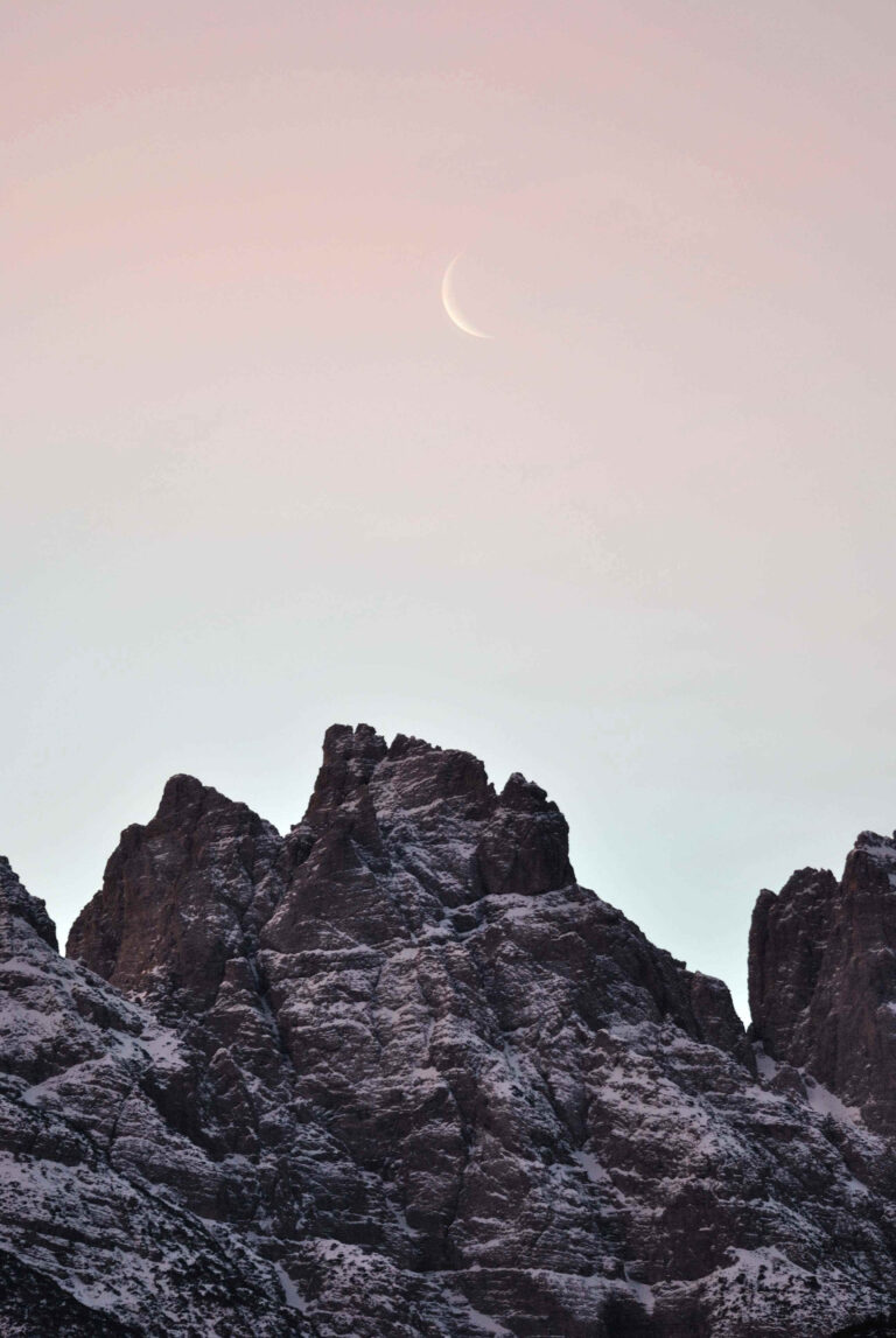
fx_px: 10328
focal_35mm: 278
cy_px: 669
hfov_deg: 5.0
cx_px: 448
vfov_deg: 7.4
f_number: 5
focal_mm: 185
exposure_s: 1/60
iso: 400
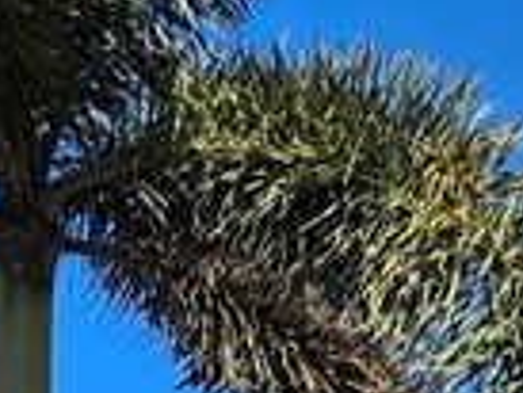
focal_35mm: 172
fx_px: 2601
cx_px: 996
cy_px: 1362
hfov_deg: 10.6
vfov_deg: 7.2
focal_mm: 5.4
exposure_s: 1/10000
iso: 80
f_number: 1.8
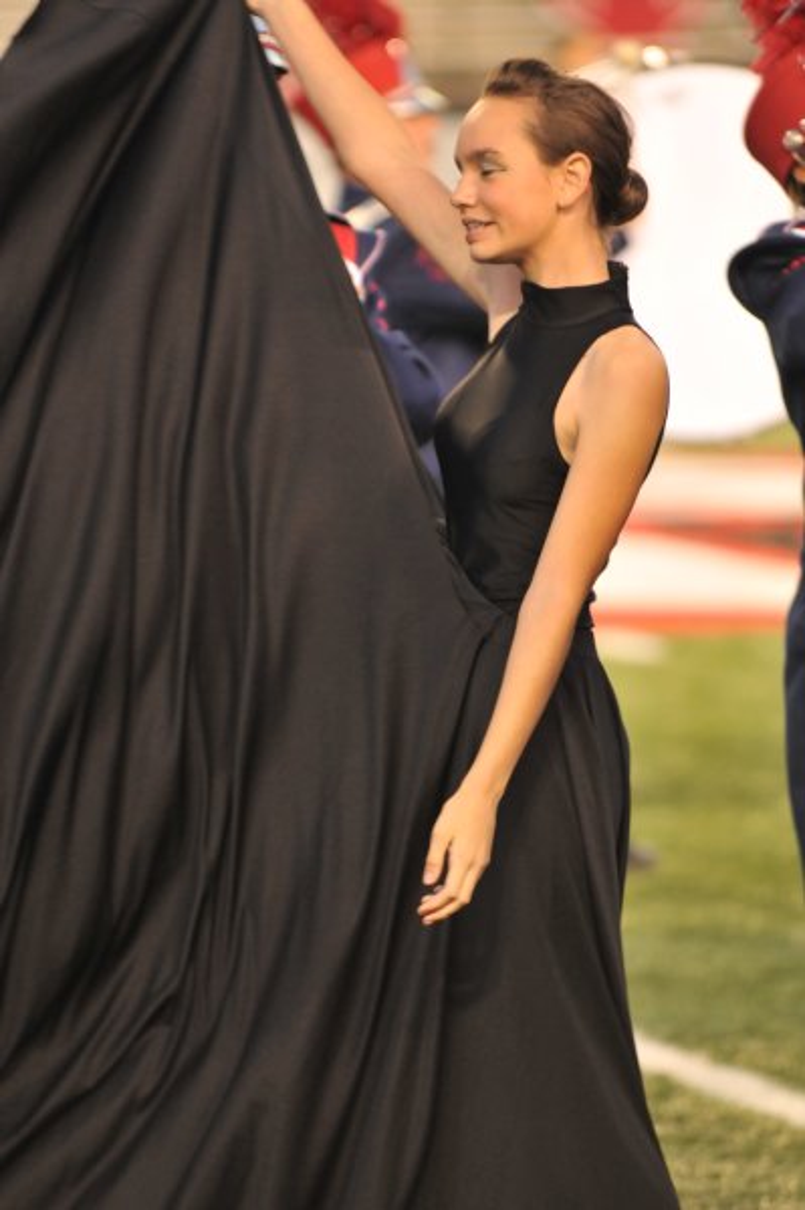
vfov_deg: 6.9
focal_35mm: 300
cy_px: 605
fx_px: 10079
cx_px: 402
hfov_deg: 4.6
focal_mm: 200
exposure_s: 1/200
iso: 800
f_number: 2.8
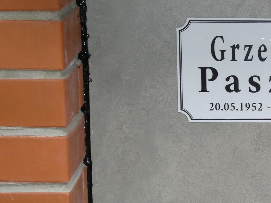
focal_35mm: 140
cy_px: 167
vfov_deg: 10.6
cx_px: 267
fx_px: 1096
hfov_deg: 13.9
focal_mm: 11.7
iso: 200
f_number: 4.4
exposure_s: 1/60
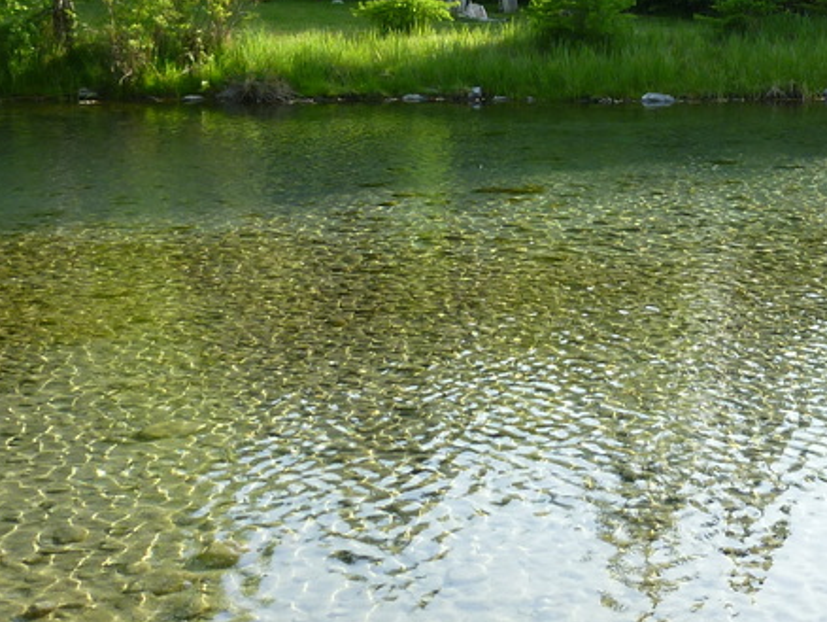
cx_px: 653
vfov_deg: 19.7
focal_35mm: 73
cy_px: 17
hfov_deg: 26.2
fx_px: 1745
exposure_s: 1/125
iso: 80
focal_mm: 4.5
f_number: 3.3
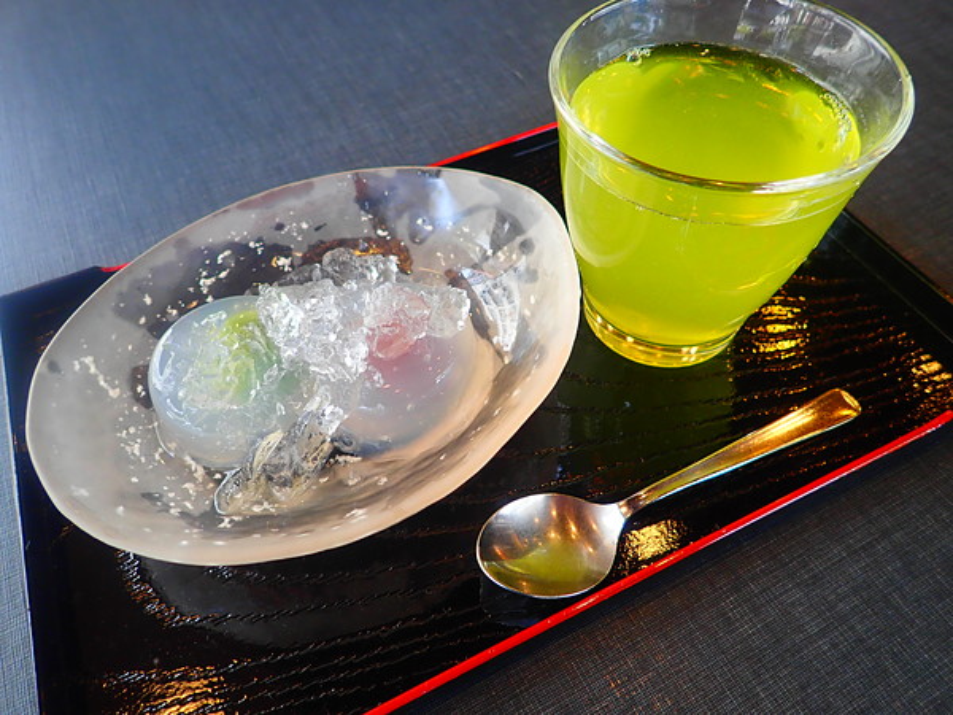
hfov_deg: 69.4
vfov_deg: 54.9
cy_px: 358
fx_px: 688
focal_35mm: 25
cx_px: 476
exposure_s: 1/60
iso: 125
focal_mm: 4.5
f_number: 2
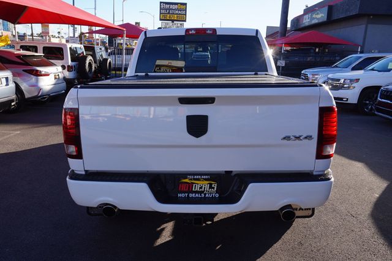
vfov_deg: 43.6
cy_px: 130
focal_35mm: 30
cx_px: 196
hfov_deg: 62.0
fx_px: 326
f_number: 9
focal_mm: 20
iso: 100
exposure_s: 1/80
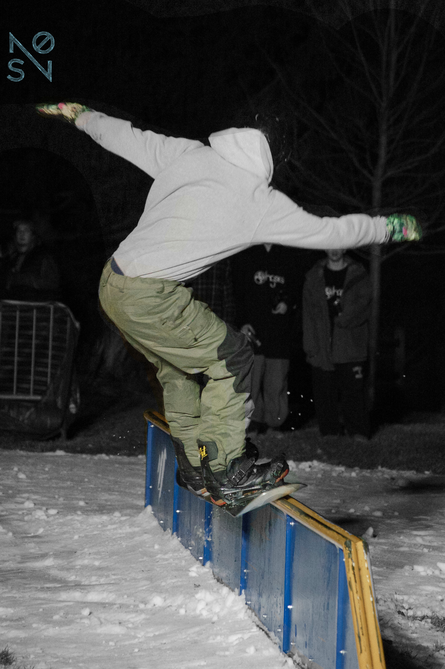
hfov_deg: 7.5
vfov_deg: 11.2
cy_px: 334
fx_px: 3399
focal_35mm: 183
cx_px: 222
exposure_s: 1/250
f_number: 6.3
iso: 12800
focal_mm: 122
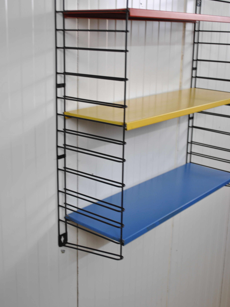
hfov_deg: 29.7
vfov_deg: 38.9
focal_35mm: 49
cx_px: 115
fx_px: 434
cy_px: 135
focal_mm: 30
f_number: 4.5
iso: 200
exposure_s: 1/20
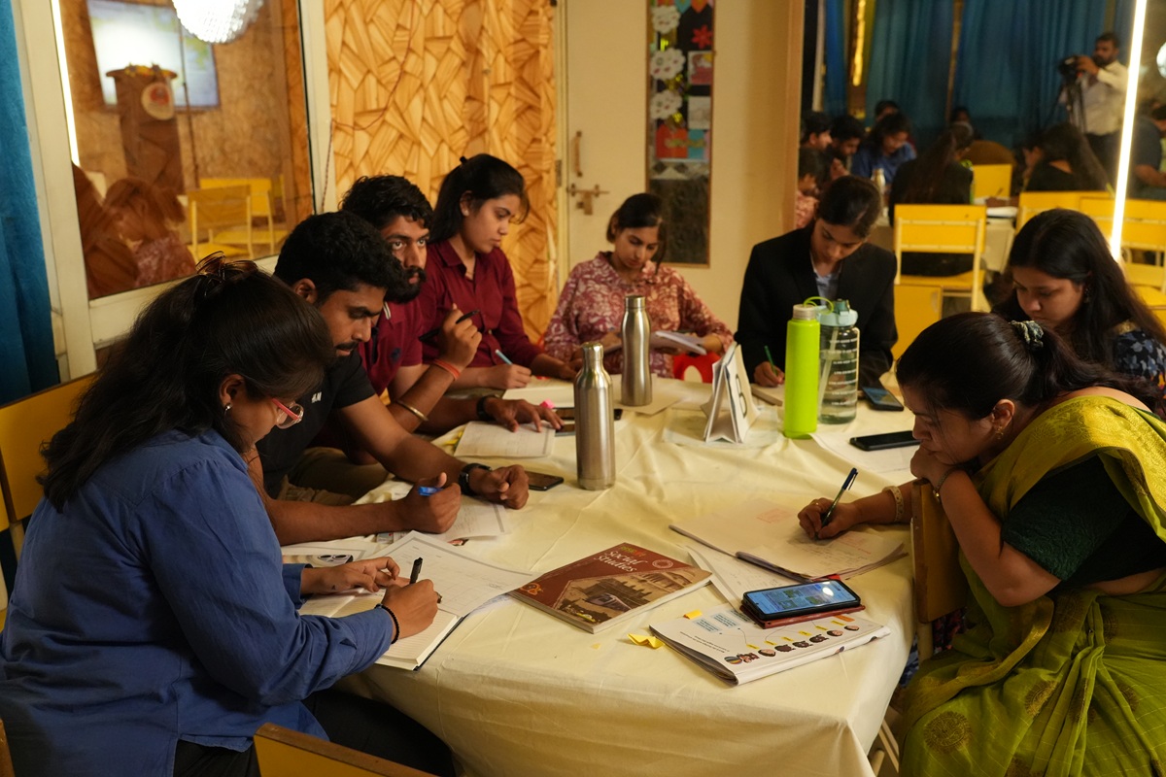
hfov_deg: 53.1
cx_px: 583
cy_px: 388
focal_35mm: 36
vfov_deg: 36.9
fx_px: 1166
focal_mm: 36
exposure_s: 1/250
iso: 6400
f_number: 5.6
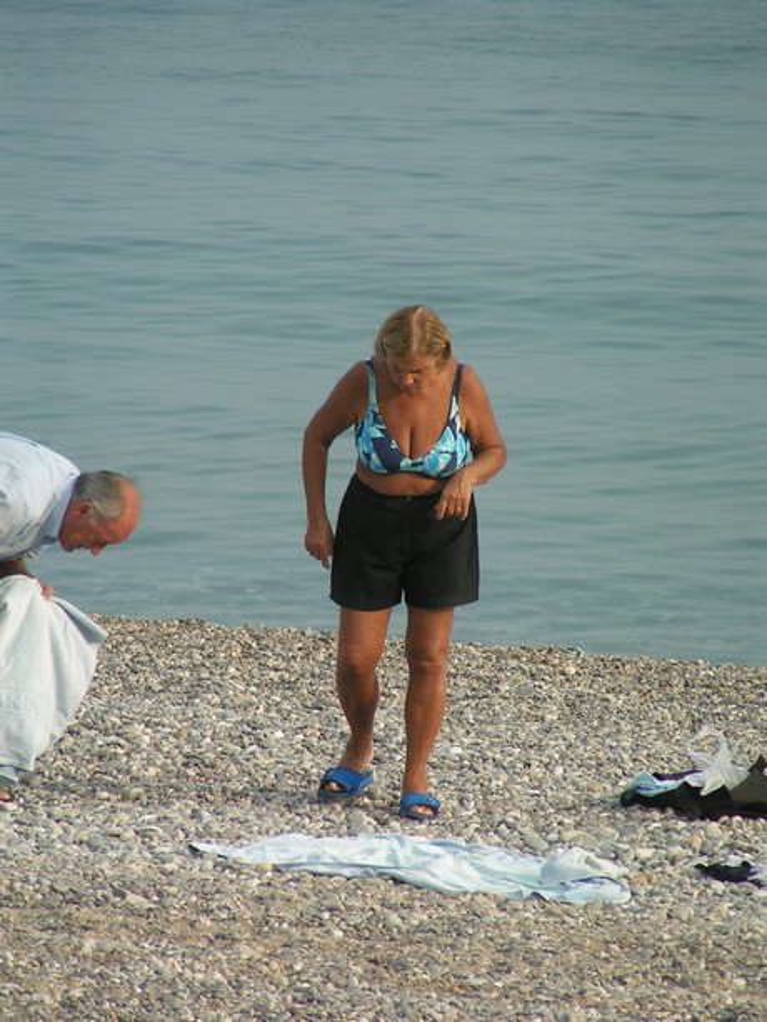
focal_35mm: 380
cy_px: 511
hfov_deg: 3.9
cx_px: 384
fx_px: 11223
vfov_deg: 5.2
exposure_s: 1/640
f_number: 3.5
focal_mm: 58
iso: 50
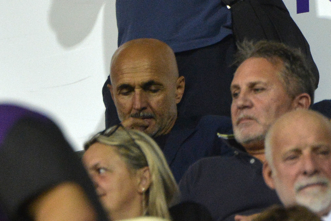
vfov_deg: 3.4
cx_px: 166
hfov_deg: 5.2
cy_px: 110
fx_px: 3677
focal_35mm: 400
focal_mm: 400
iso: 2500
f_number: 5.6
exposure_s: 1/320
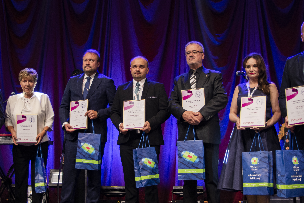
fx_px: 498
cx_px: 140
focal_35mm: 59
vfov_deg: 23.0
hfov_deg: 33.9
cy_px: 105
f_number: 2.8
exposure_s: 1/320
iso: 640
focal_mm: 26
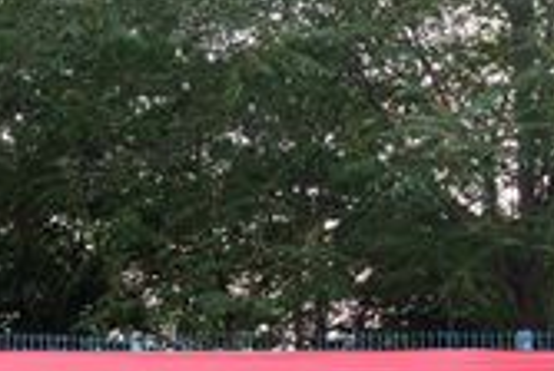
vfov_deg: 12.4
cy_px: 590
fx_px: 1603
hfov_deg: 18.3
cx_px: -159
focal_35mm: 104
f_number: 4
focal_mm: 19.2
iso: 400
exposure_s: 1/80
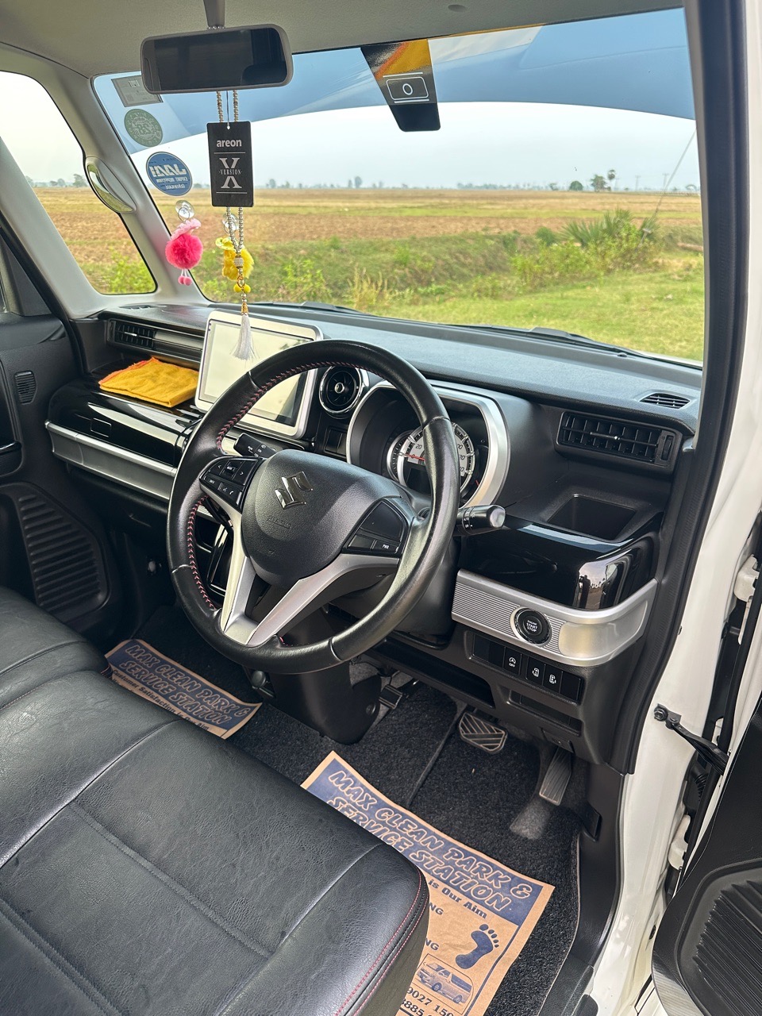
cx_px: 381
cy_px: 508
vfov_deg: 71.6
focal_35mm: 24
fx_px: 704
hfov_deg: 56.8
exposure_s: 1/121
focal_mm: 6.86
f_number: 1.78
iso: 200
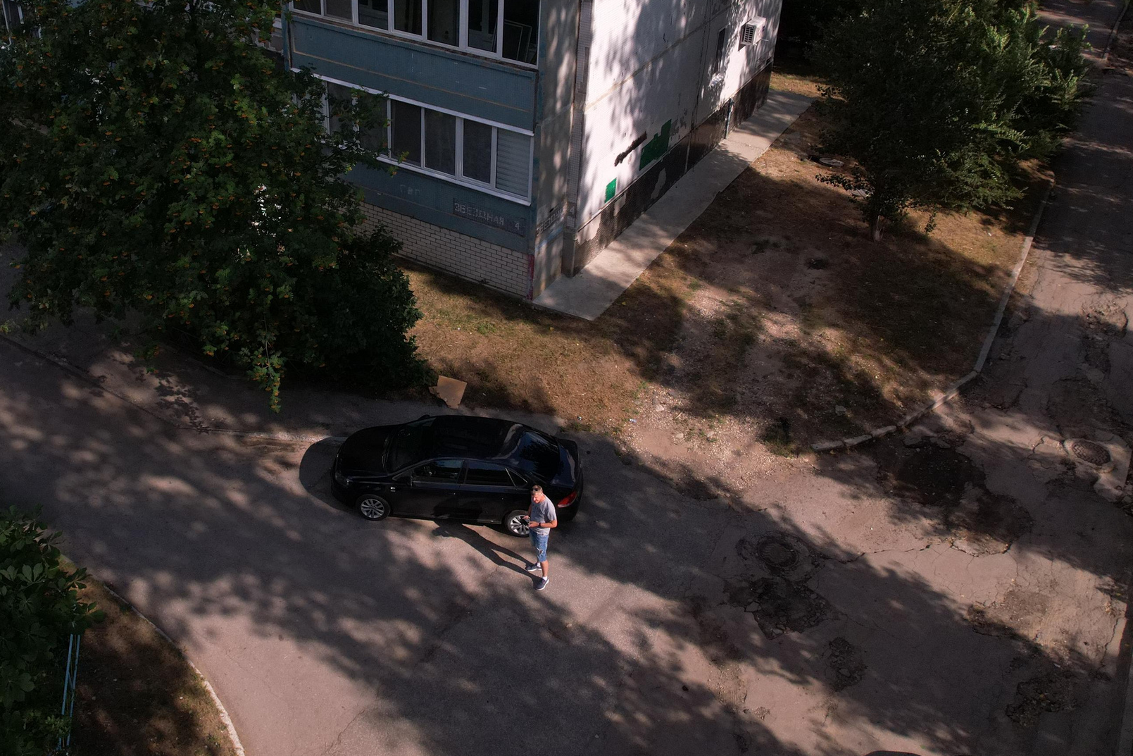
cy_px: 258
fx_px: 1102
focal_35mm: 35
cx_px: 420
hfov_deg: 53.8
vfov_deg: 37.5
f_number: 2.8
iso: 400
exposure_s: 1/200
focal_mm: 8.38
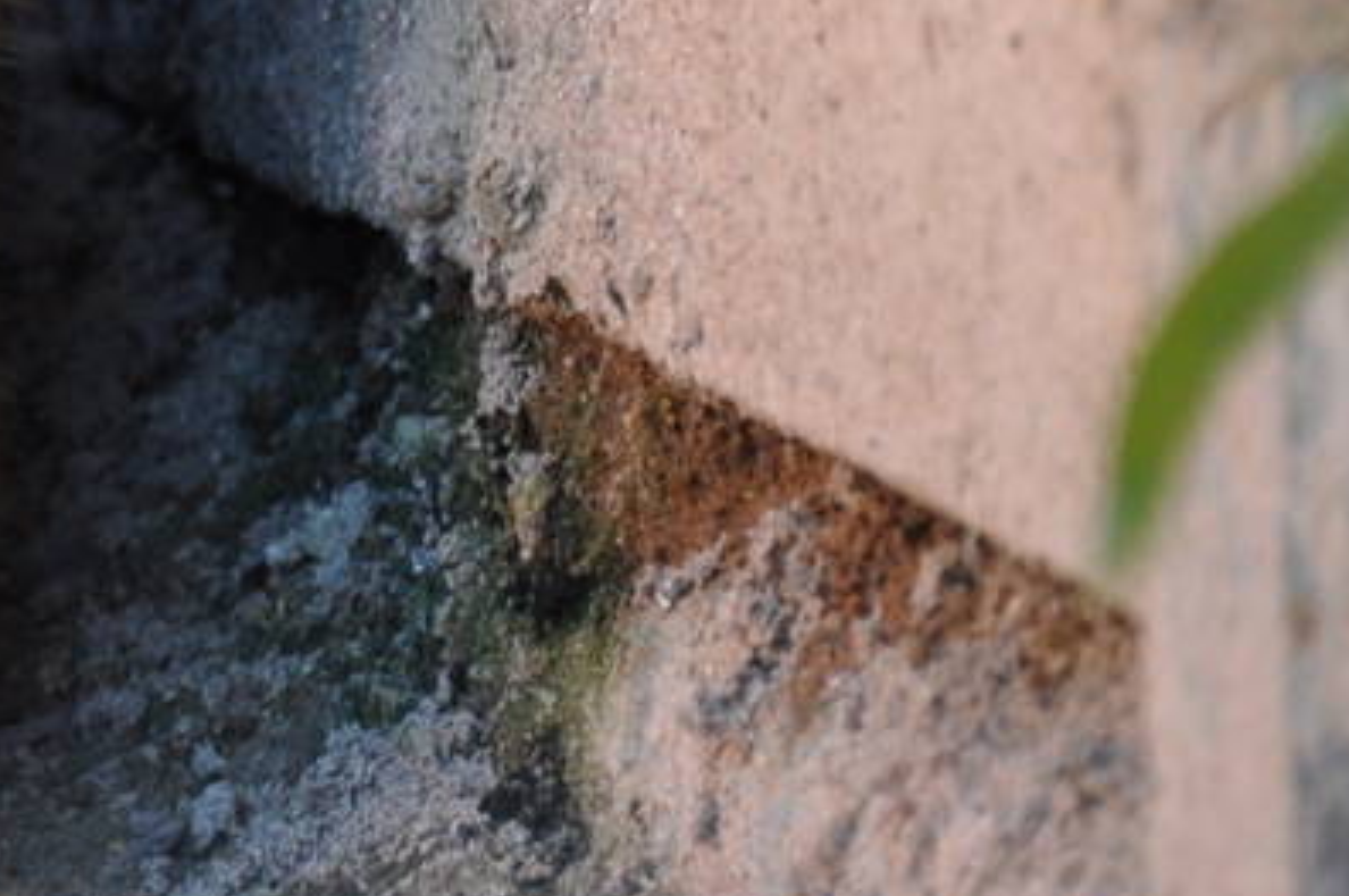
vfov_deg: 2.2
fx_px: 23803
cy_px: 32
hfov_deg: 3.2
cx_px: -746
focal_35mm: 636
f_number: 5.6
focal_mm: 105
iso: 400
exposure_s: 1/80
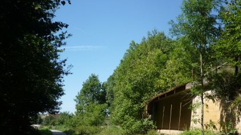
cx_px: 137
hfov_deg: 50.3
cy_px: 99
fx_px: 256
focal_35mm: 40
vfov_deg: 29.3
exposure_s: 1/400
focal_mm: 5.2
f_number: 4.5
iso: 100
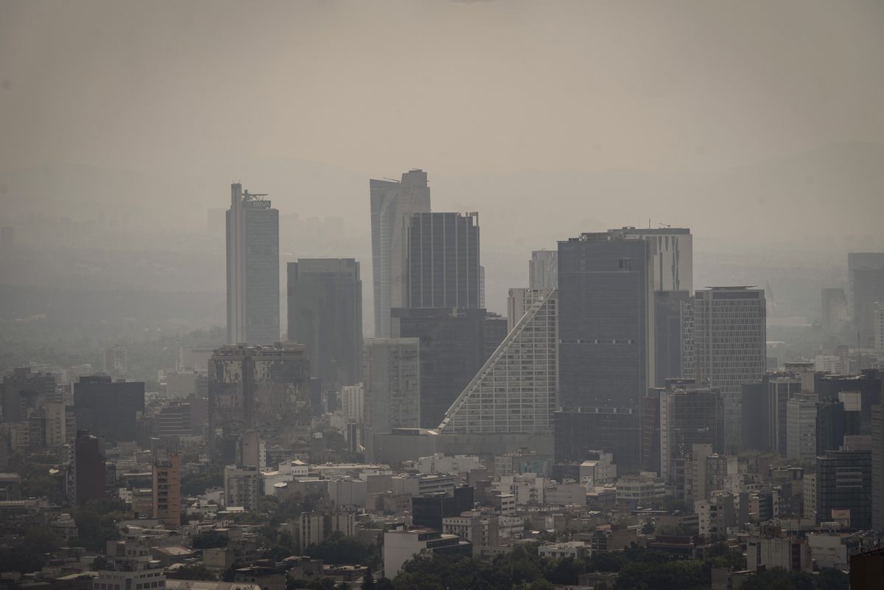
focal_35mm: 132
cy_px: 295
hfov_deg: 15.5
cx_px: 442
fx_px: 3241
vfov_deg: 10.4
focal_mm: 132
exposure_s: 1/800
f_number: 8
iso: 100
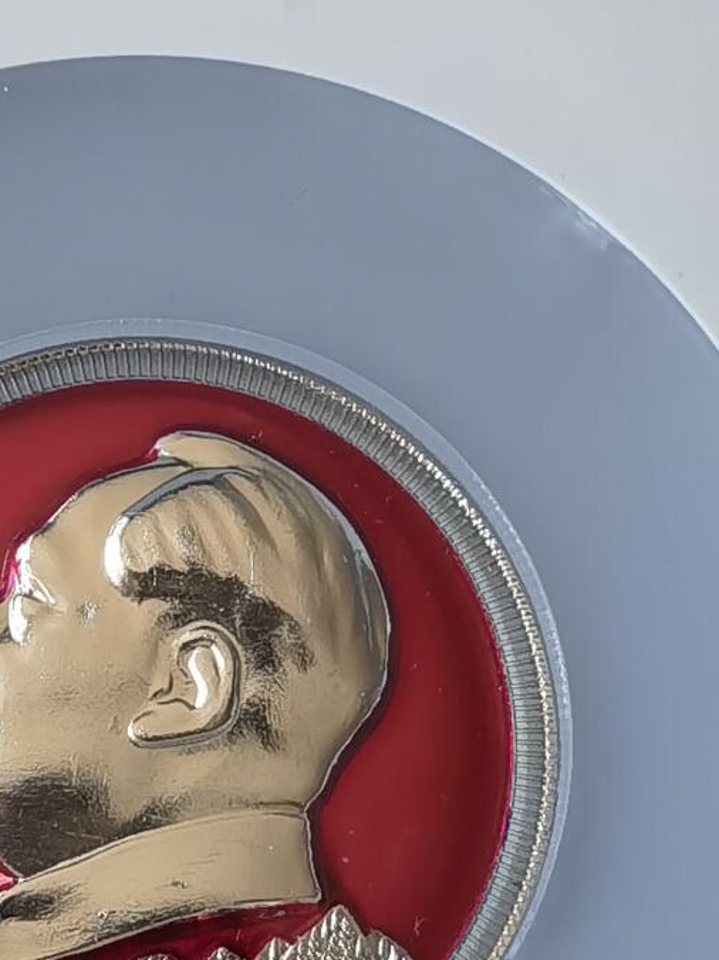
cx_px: 155
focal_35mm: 128
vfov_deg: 15.4
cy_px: 428
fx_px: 3546
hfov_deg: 11.5
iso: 160
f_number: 1.8
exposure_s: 1/600
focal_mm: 5.54
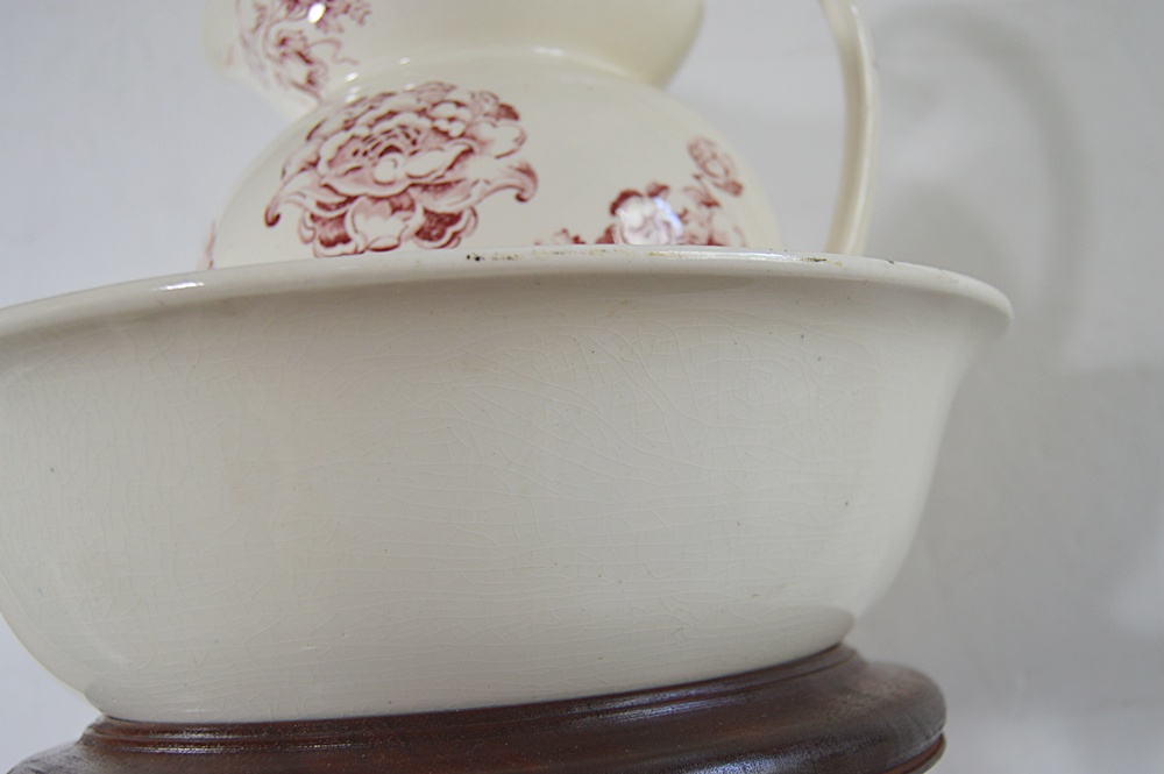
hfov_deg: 57.3
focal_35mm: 33
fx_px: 1066
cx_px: 582
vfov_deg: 39.9
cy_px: 387
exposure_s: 1/80
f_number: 4.5
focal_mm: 22
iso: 400
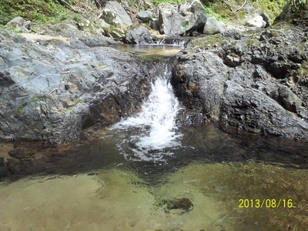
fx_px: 338
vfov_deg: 37.7
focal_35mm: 38
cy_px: 116
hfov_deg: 49.0
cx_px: 154
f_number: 4.5
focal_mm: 6.3
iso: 80
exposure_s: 1/80
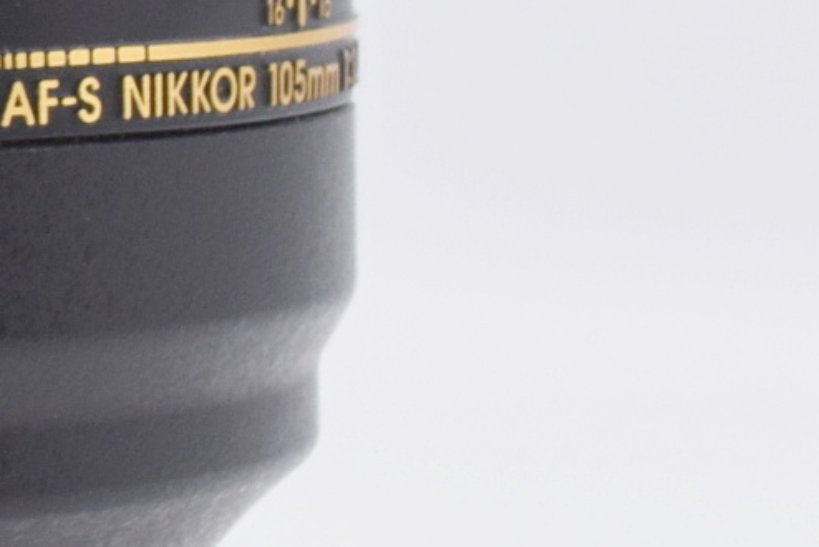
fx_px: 7853
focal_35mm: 345
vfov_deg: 4.0
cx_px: -637
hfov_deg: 5.9
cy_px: -43
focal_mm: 38
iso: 400
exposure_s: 1/125
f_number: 8
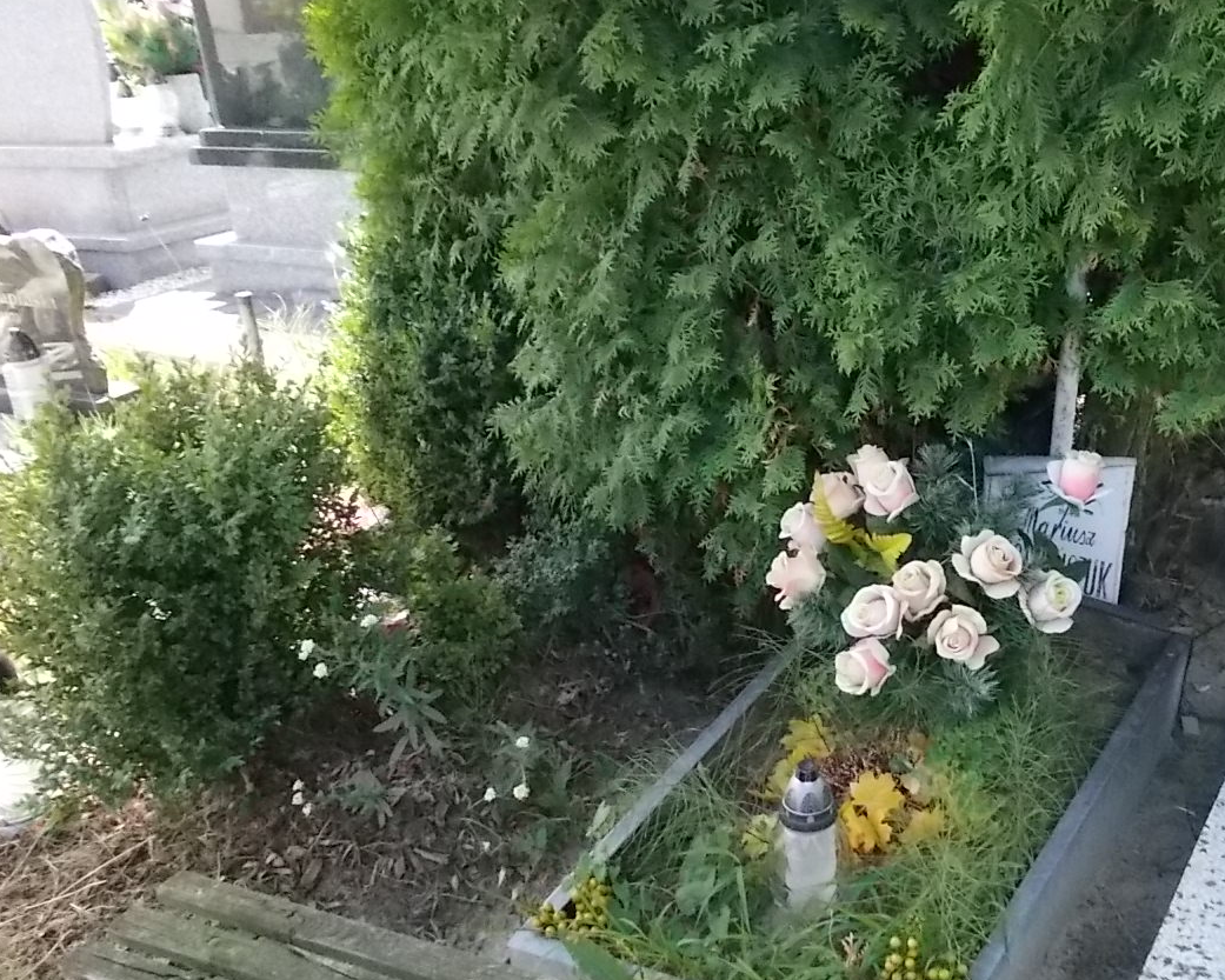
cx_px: 859
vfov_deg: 38.2
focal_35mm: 39
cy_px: 505
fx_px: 1414
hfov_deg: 45.8
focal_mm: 4.6
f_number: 8
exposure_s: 1/80
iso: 400
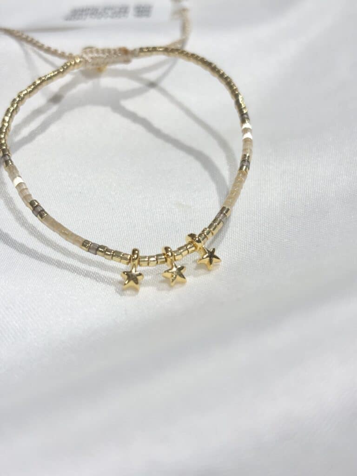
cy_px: 238
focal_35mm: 52
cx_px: 178
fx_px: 715
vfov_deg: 36.8
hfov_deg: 28.0
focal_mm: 5.96
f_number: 1.6
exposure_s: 1/301
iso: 32
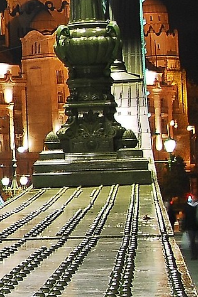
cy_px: 133
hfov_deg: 6.5
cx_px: -480
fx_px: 1511
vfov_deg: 11.2
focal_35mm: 183
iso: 200
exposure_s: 2.5
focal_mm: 24
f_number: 9
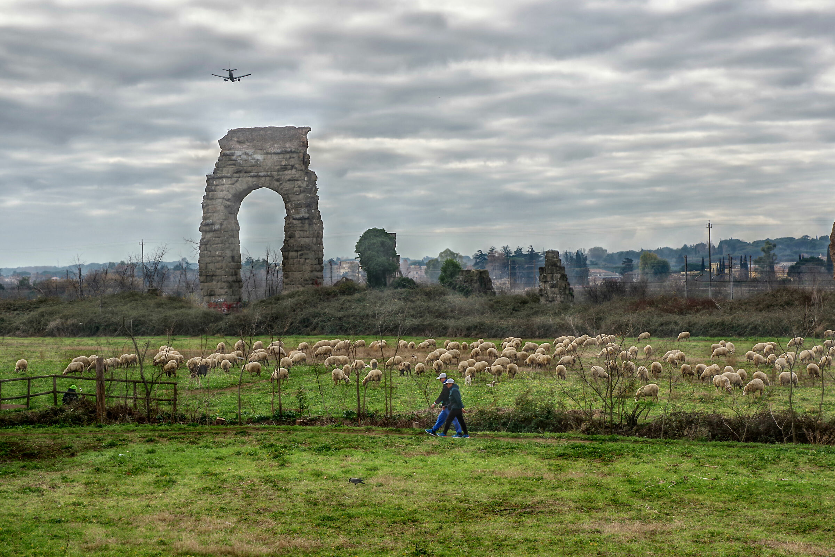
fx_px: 1739
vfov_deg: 18.2
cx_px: 418
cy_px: 278
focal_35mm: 75
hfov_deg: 27.0
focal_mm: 50
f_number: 9
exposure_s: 1/100
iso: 200
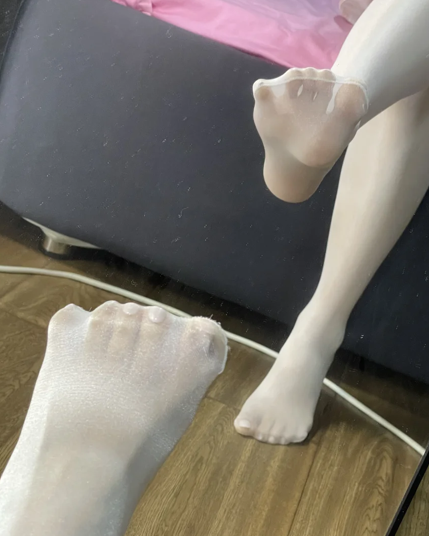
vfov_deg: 27.5
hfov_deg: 22.2
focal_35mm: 69
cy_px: 316
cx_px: 230
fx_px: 1095
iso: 400
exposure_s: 1/50
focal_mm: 6
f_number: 2
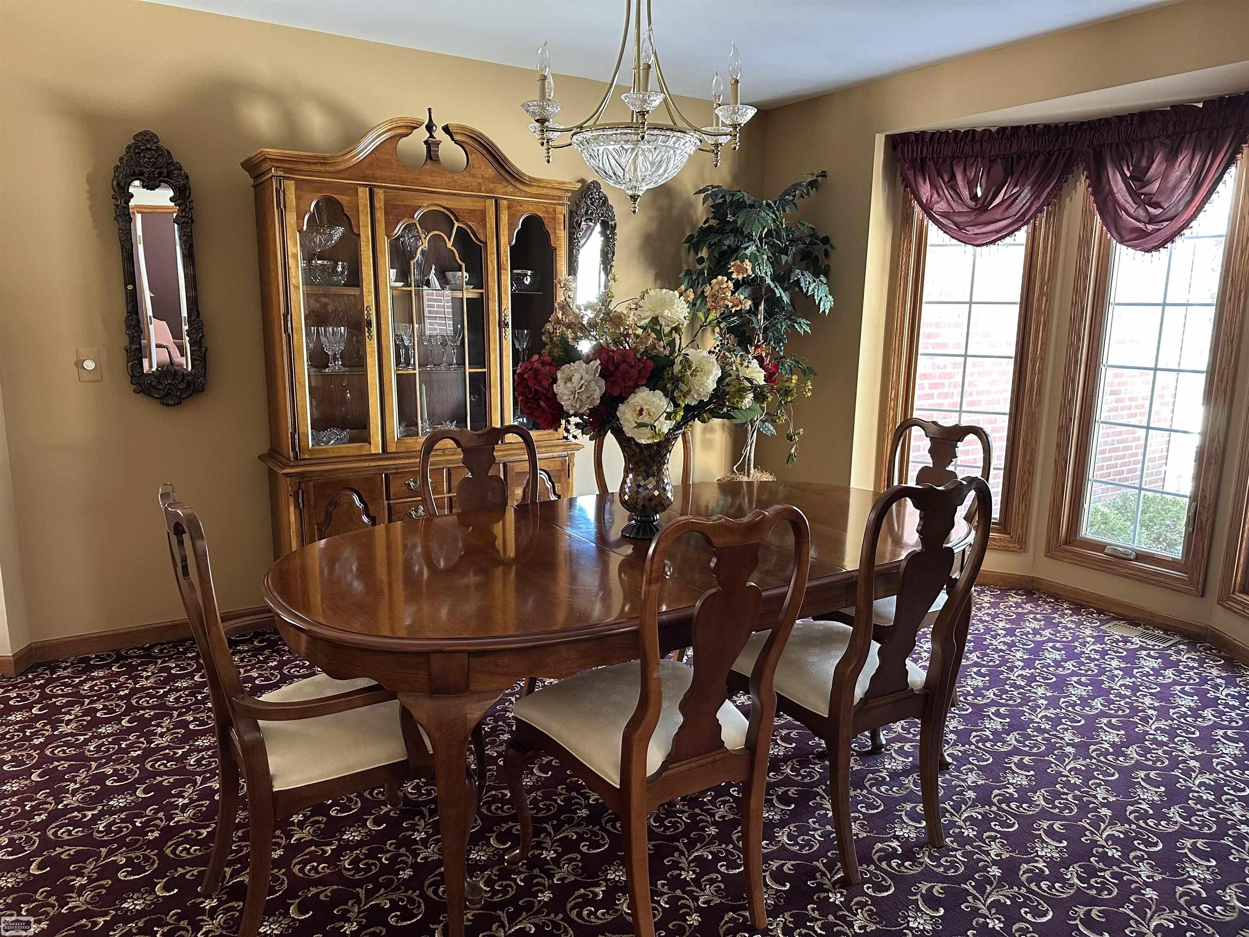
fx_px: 866
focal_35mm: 24
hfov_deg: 71.6
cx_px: 624
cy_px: 468
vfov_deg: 56.8
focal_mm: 6.86
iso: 400
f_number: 1.78
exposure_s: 1/60
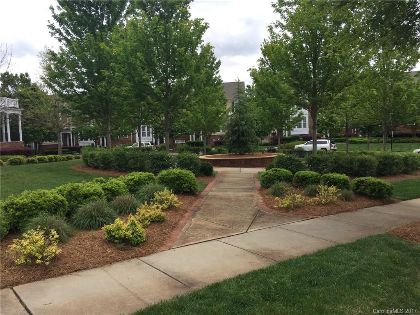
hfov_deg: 61.7
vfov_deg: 48.2
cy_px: 158
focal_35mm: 29
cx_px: 210
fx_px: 352
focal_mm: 4.15
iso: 32
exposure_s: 1/1014
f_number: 2.2
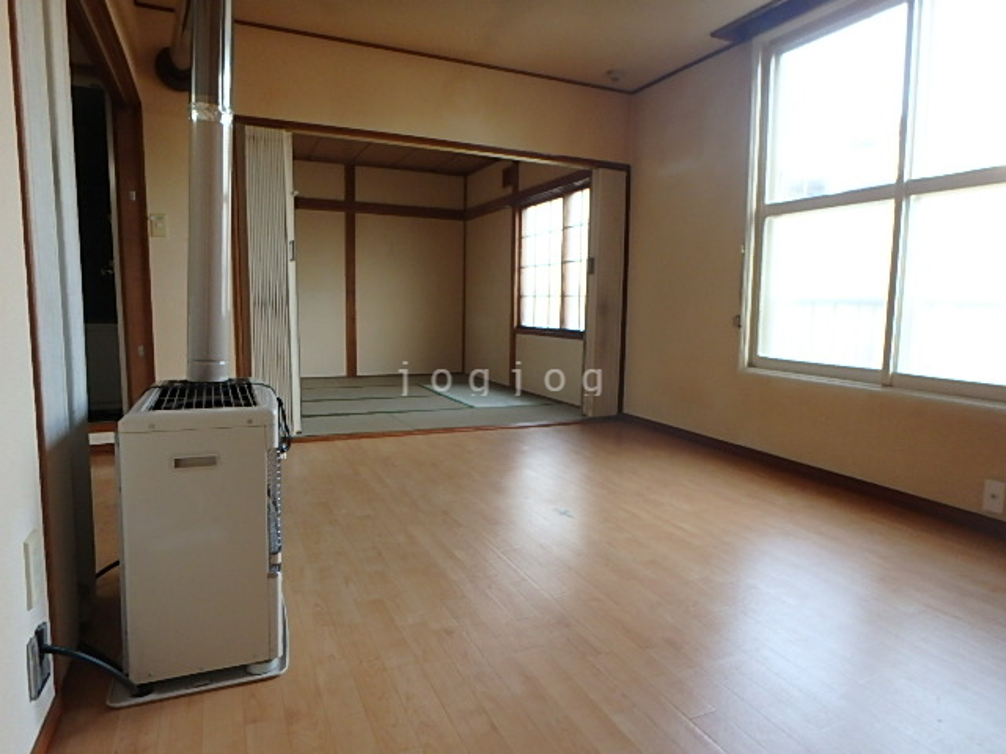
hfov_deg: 79.0
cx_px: 503
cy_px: 377
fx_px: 610
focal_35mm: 21
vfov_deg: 63.4
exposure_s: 1/30
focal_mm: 3.7
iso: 320
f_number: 3.5
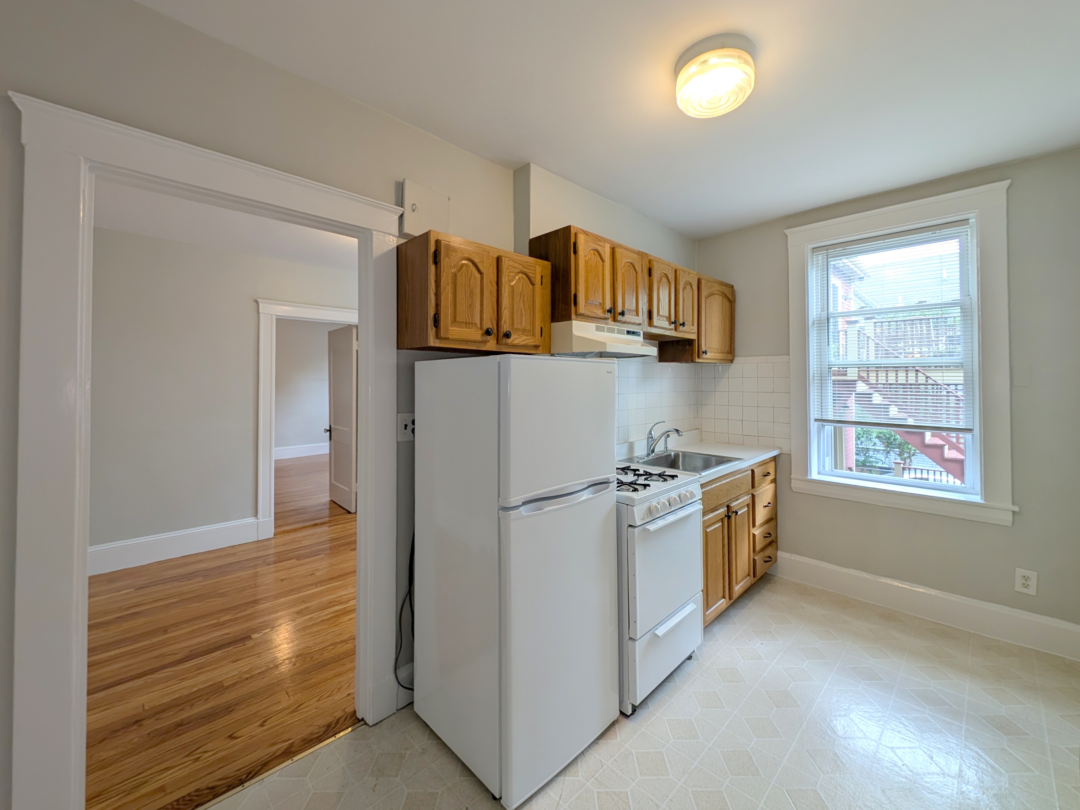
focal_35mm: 13
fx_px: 406
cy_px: 373
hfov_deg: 106.2
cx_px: 547
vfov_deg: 89.8
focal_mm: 2.23
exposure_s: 1/120
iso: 66
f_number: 1.95
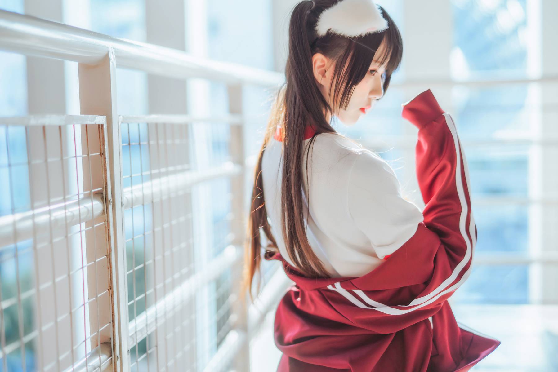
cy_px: 186
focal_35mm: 50
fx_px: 775
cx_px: 279
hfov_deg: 39.6
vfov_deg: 27.0
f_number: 1.4
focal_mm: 50
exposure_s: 1/800
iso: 50
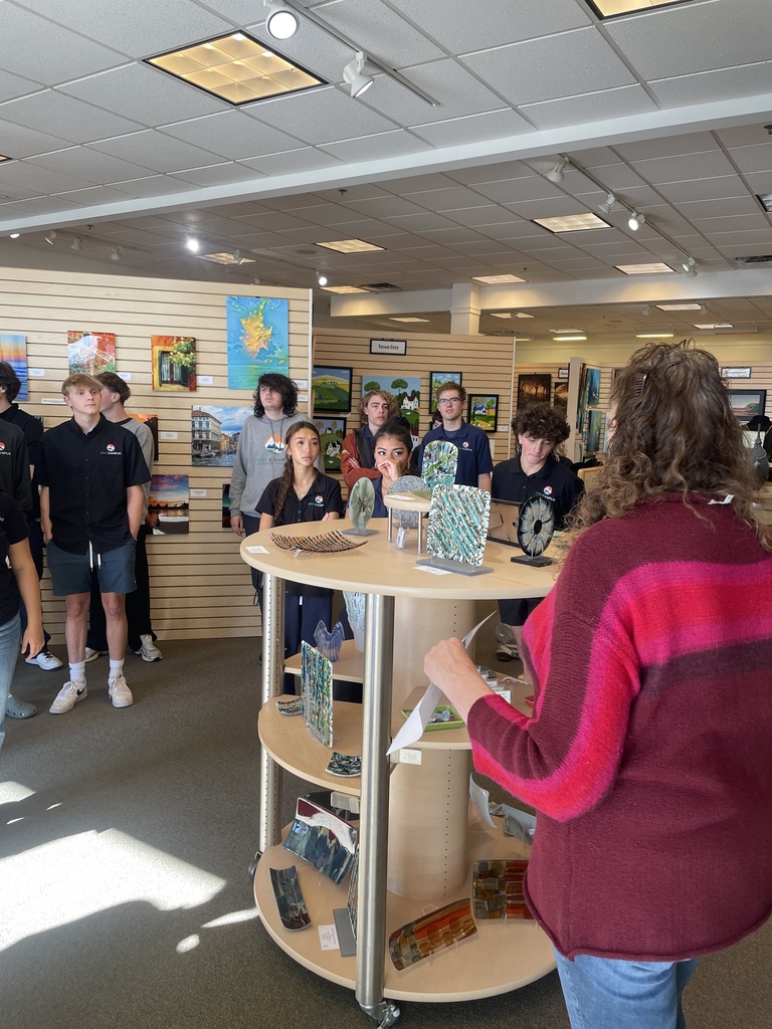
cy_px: 514
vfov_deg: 67.3
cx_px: 386
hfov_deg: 53.1
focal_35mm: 26
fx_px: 773
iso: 50
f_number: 1.6
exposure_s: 1/120
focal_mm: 4.2
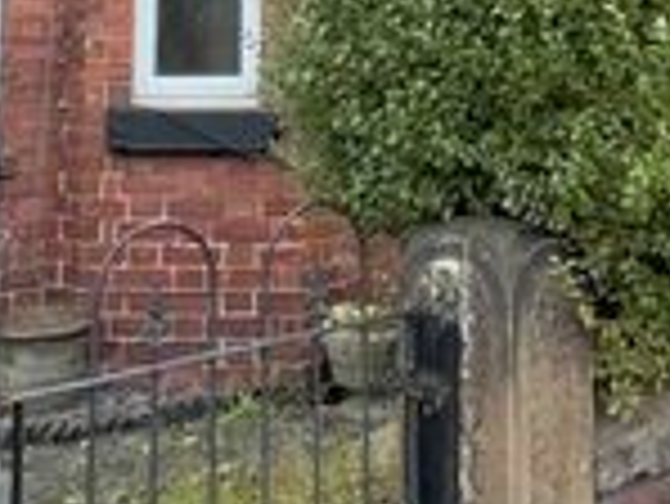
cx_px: 409
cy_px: -200
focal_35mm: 61
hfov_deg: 31.5
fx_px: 1182
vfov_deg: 21.2
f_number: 1.8
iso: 200
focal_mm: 1.57
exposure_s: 1/99
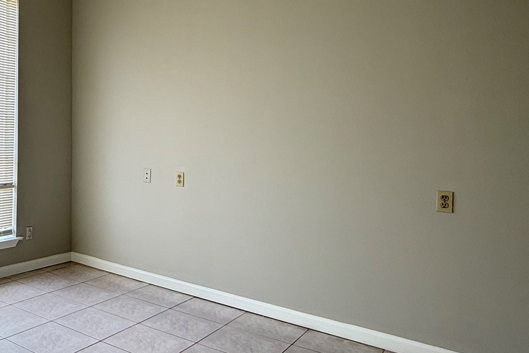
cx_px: 40
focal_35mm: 33
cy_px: 138
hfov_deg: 50.0
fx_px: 485
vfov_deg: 39.7
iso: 100
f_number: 2.2
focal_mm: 2.22
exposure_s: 1/99
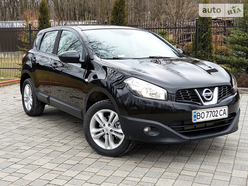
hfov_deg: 36.8
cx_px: 124
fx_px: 373
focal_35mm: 52
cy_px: 93
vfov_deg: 28.0
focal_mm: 6
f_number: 2.4
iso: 25
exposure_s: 1/110
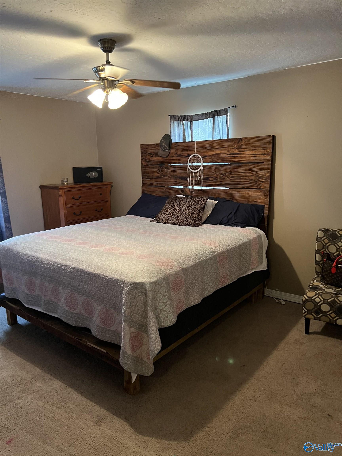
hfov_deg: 53.1
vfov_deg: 67.3
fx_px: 343
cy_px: 228
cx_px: 171
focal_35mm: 26
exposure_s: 1/40
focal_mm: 5.7
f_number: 1.5
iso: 400
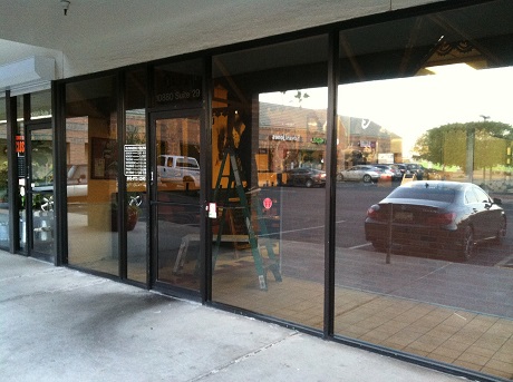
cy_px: 191
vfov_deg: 40.6
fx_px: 518
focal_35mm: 35
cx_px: 256
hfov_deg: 52.7
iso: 320
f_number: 2.8
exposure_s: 1/15
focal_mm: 3.85
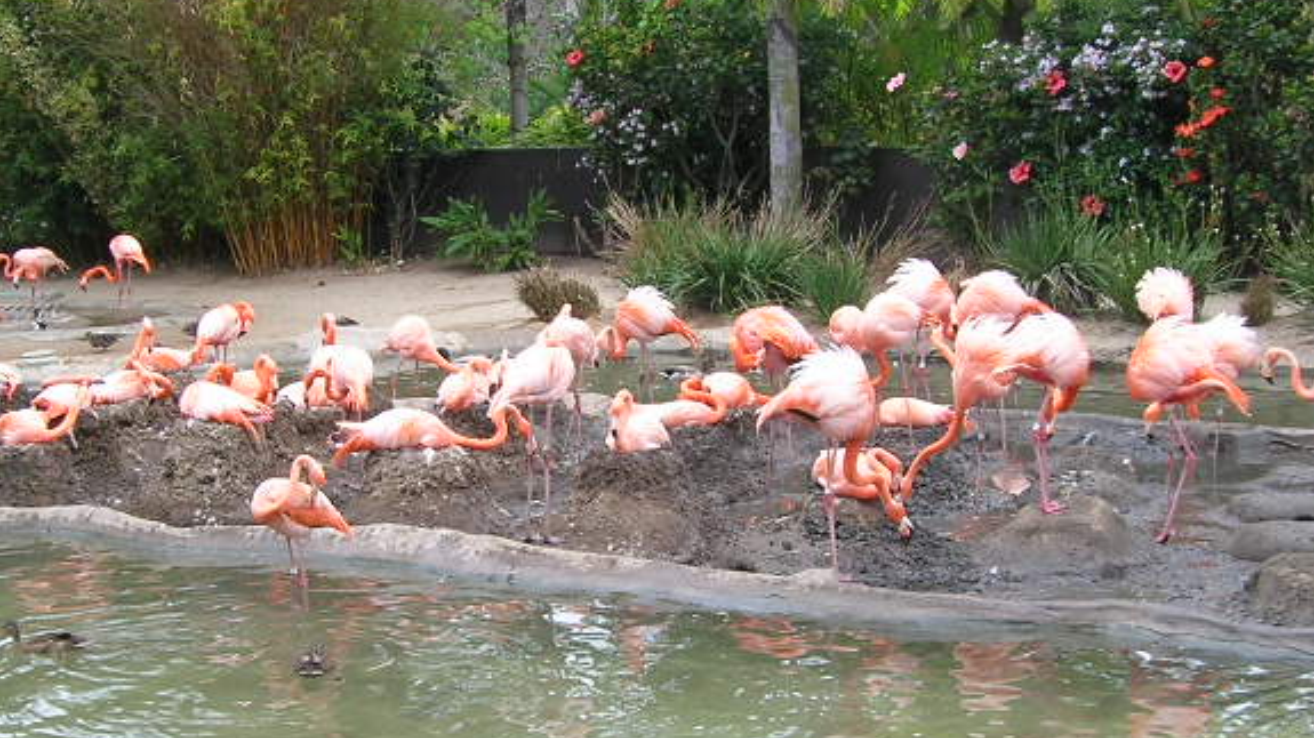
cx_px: 546
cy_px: 459
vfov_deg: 18.2
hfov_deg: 31.8
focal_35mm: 66
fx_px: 2299
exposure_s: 1/60.1
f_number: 4.9
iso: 50
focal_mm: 5.7
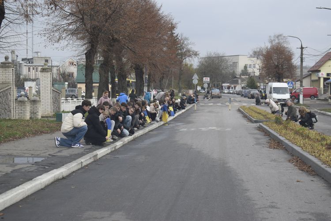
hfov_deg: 24.6
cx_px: 166
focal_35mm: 82
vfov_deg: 16.6
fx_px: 759
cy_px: 110
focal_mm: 55
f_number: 7.1
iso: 400
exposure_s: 1/200
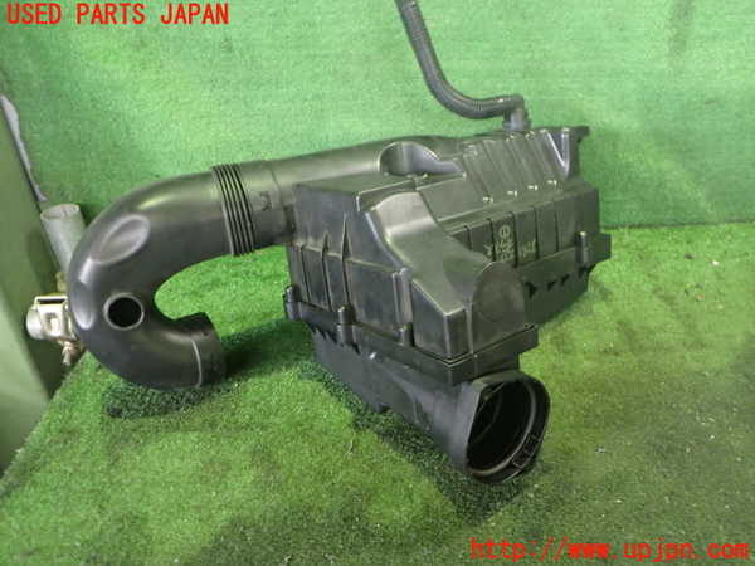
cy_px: 283
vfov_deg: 46.8
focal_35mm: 30
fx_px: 654
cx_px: 378
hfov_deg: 60.0
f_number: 2.3
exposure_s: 1/25
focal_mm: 5.4
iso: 800
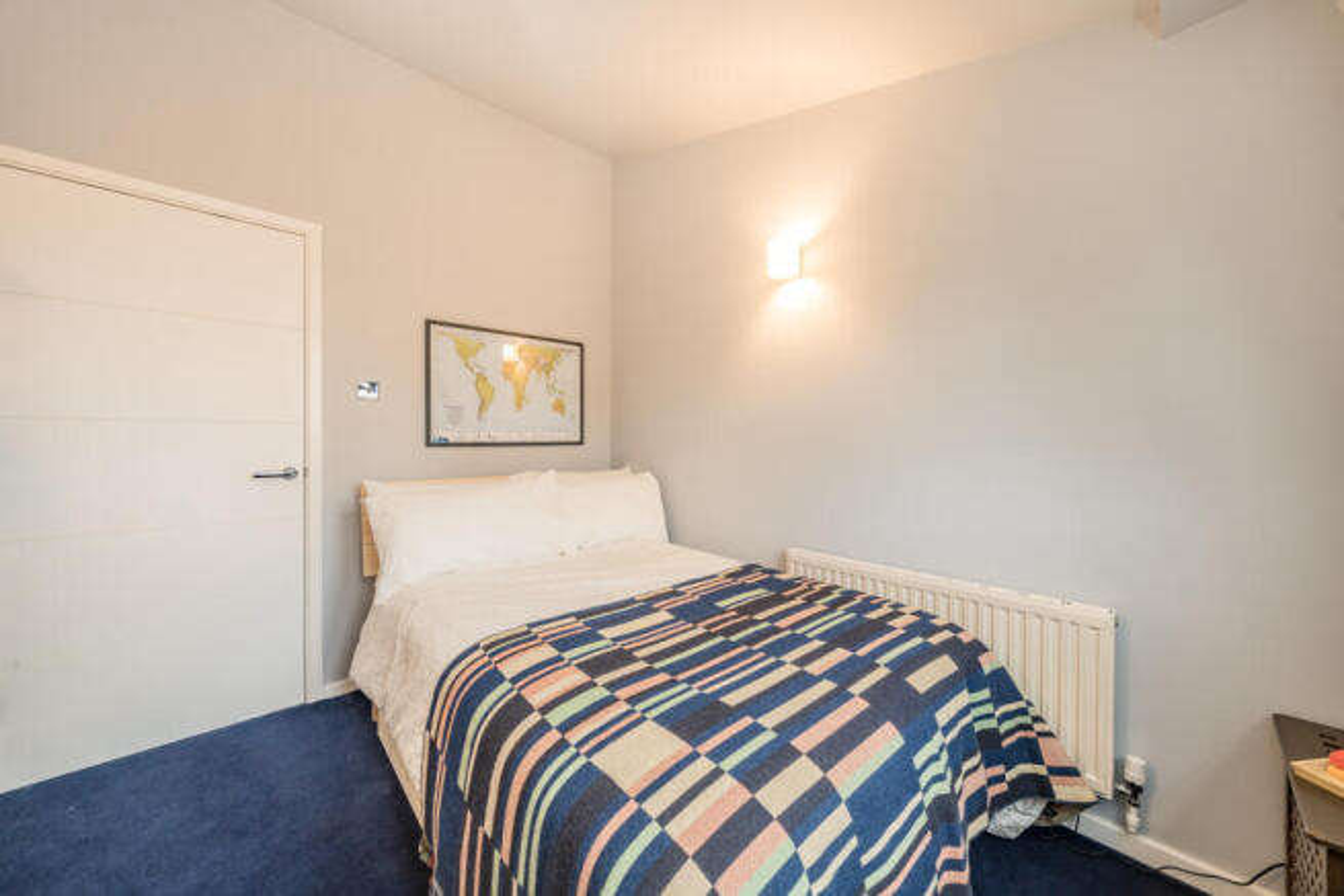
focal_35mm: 12
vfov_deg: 90.0
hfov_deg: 112.6
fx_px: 448
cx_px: 672
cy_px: 448
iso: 400
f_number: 9
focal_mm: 12
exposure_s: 1/5
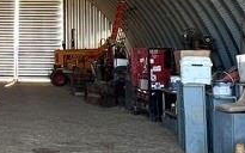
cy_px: 10
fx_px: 461
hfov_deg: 28.1
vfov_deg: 18.5
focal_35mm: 69
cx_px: 2
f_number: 1.8
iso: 125
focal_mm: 1.57
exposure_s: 1/99
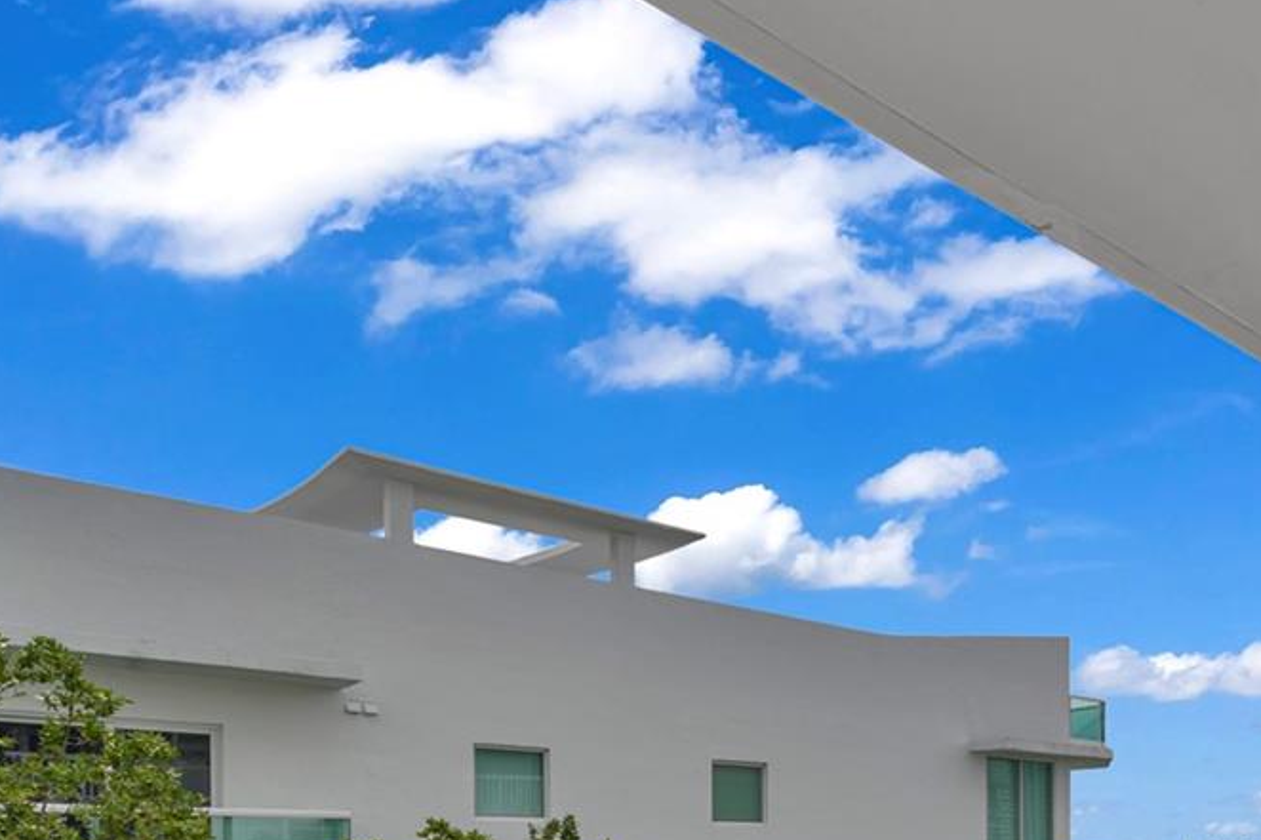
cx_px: 1147
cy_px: 874
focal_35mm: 29
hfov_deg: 54.9
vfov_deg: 38.8
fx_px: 1015
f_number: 11
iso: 50
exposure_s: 1/80
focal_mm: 12
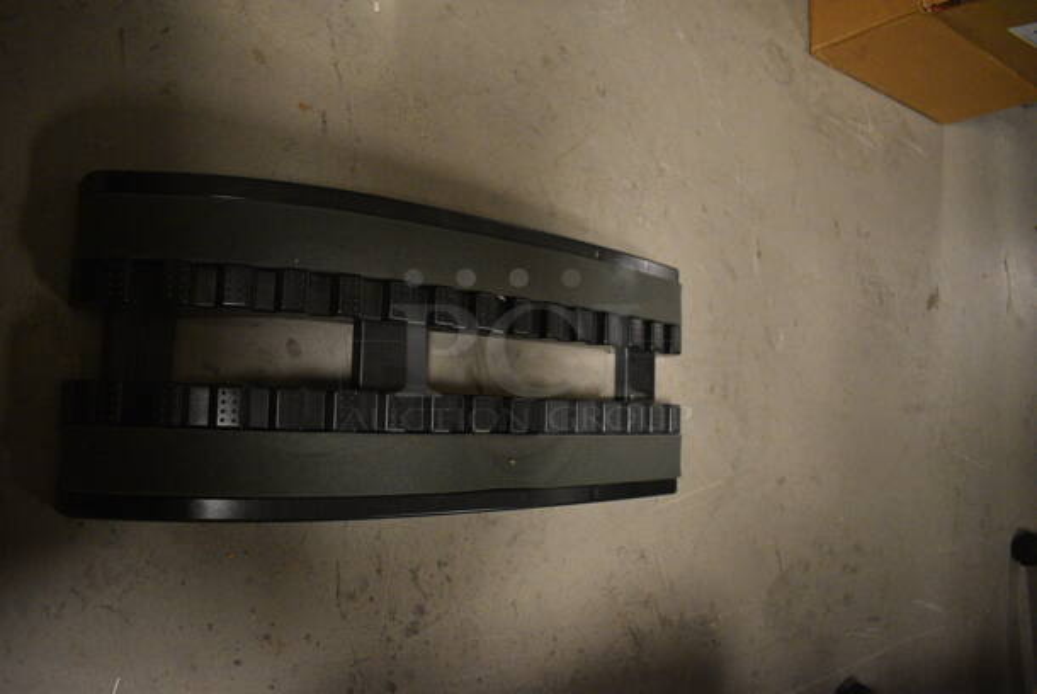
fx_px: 778
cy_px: 347
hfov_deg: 67.3
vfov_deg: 48.0
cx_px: 518
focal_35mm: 27
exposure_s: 1/125
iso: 4500
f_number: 3.5
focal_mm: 18
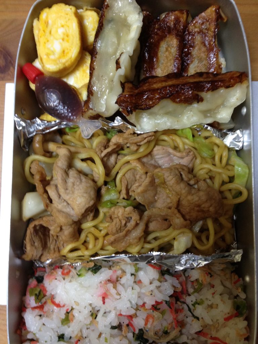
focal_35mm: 35
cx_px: 129
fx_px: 348
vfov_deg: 52.6
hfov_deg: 40.7
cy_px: 172
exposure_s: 1/20
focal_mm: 4.28
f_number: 2.4
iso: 160
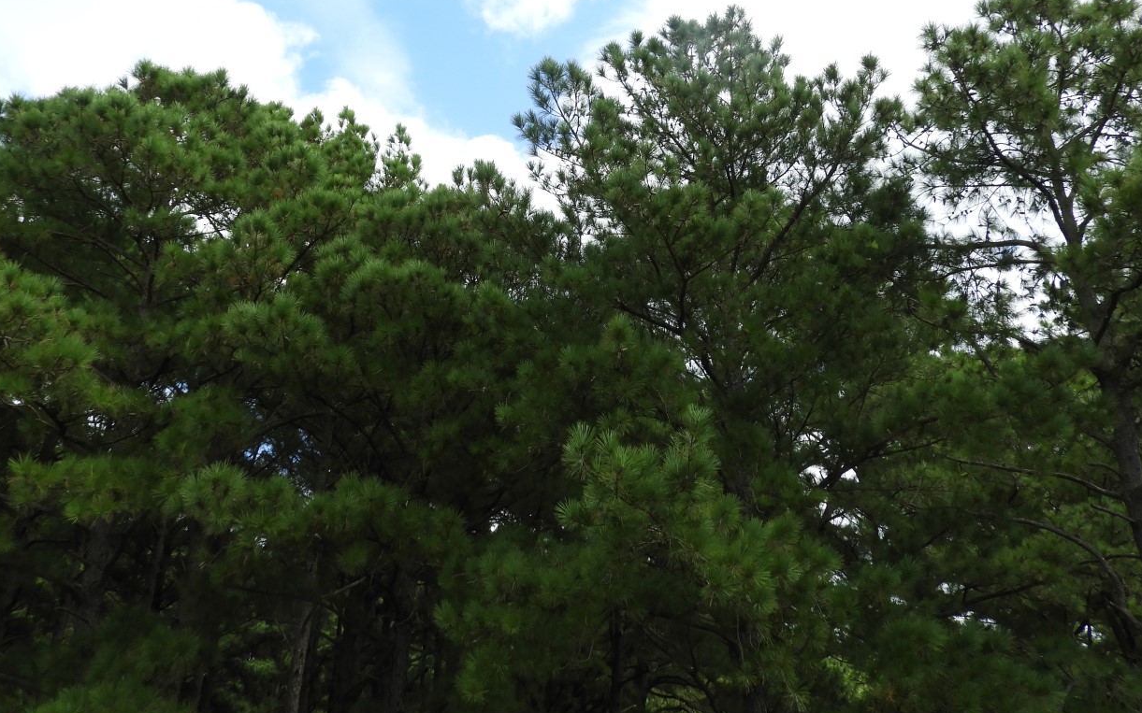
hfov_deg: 62.8
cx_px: 534
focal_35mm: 30
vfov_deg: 41.3
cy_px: 244
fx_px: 934
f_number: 3.3
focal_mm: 4.3
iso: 100
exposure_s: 1/500
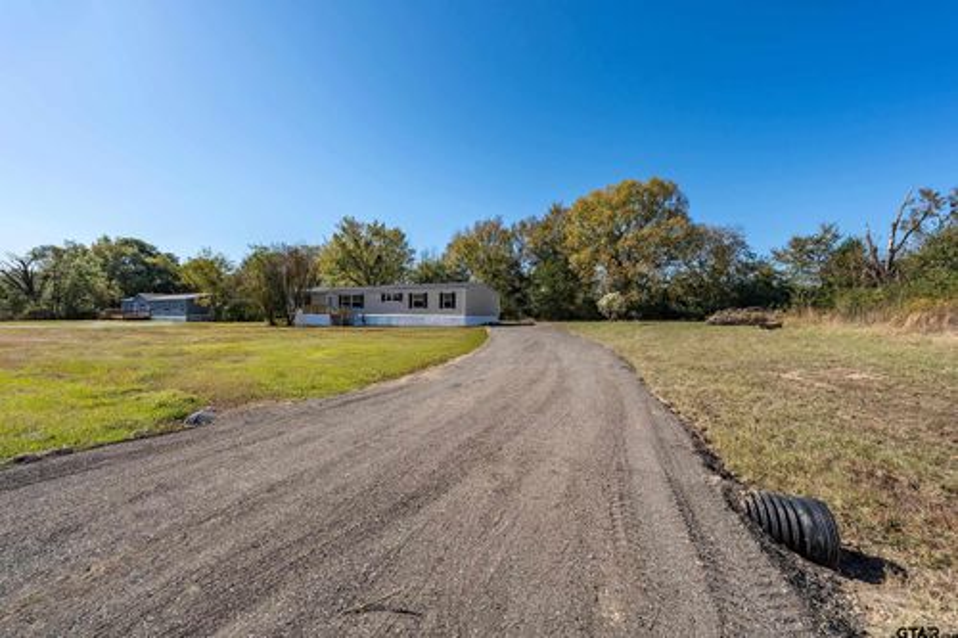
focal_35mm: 13
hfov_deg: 108.3
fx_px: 346
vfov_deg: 85.4
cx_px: 479
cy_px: 319
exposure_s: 1/5000
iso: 800
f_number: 8
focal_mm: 13
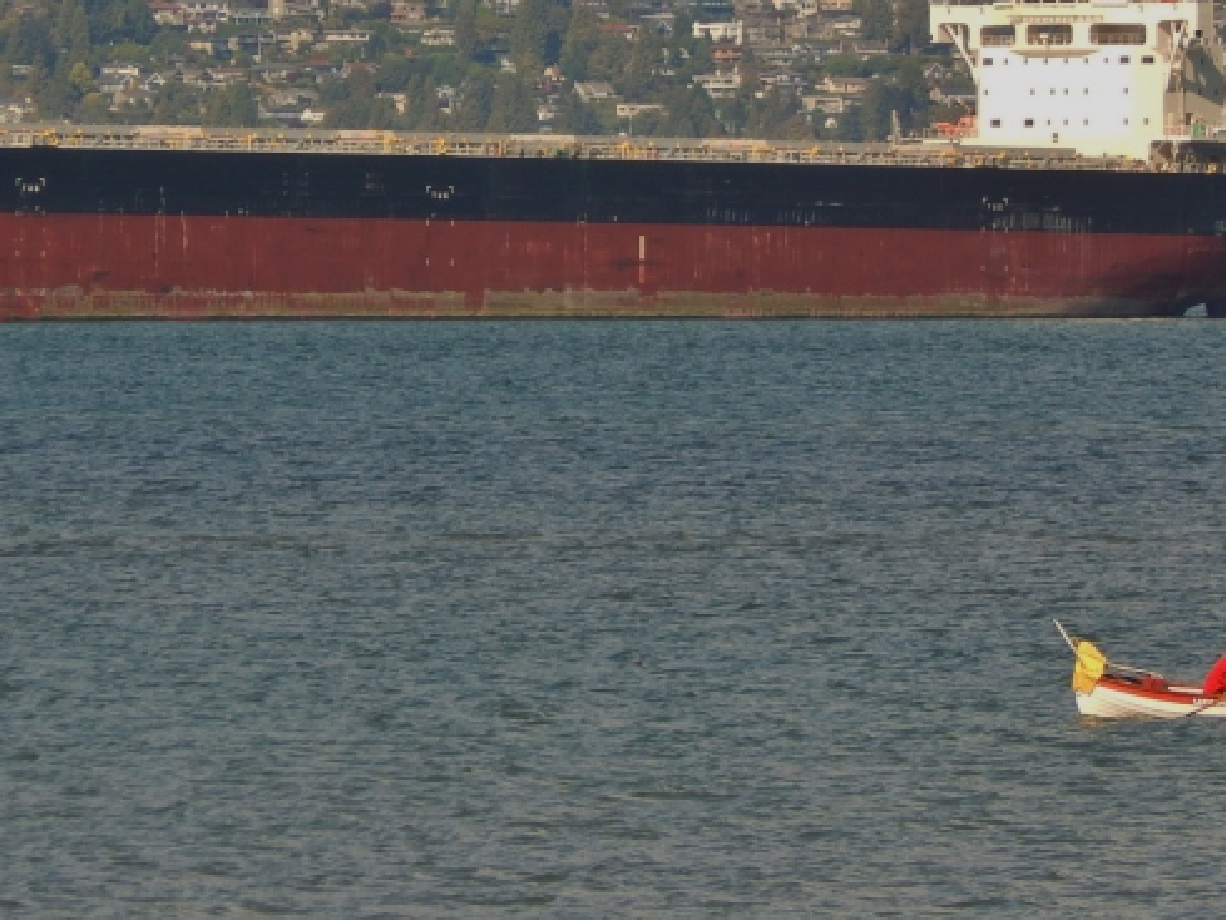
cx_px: 476
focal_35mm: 628
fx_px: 22247
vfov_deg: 2.4
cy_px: 188
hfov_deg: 3.2
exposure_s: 1/640
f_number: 5.7
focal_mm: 69
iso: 125
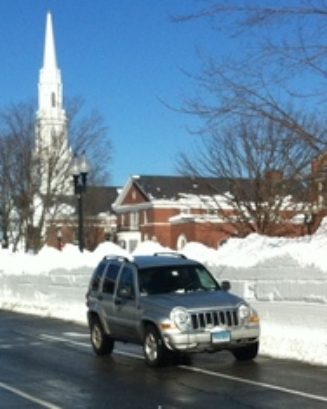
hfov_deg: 16.5
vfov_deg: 20.3
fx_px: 1125
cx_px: 141
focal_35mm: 93
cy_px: 338
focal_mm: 3.85
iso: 100
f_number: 2.8
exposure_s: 1/3352
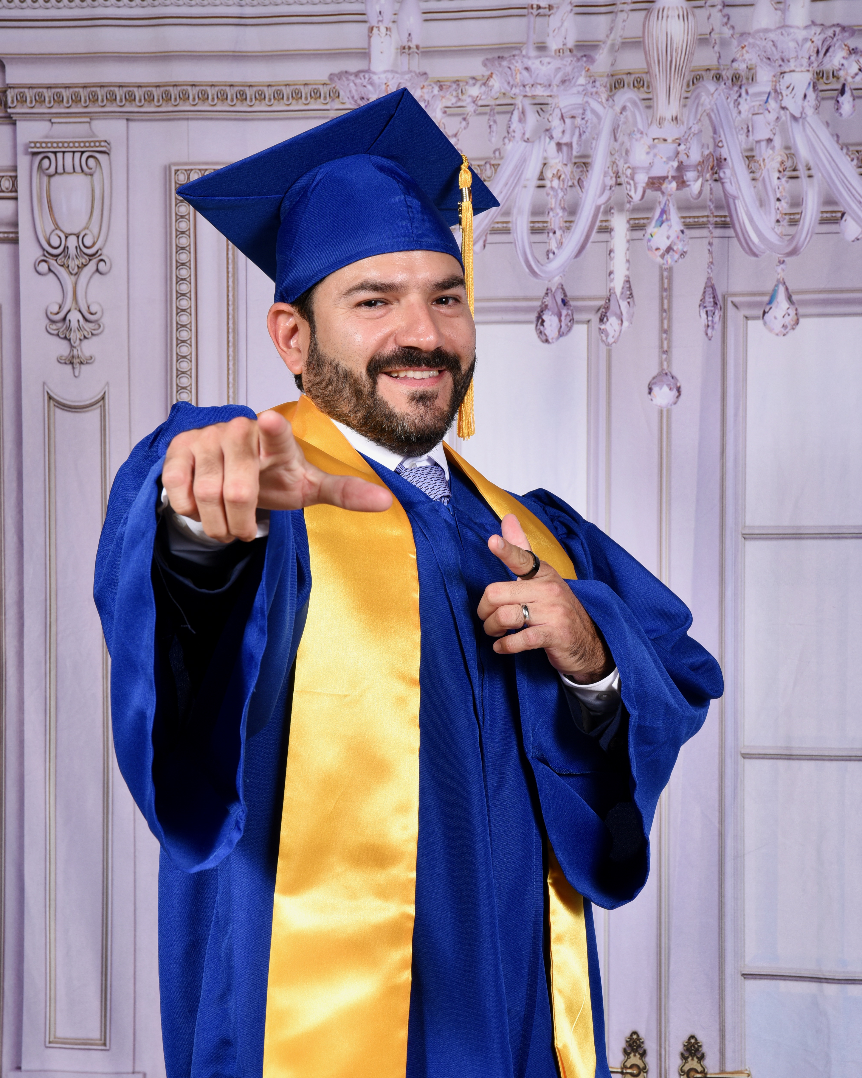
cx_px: 430
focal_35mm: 79
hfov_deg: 19.4
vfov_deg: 24.1
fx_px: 2519
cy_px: 591
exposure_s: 1/80
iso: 160
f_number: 13
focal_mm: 70
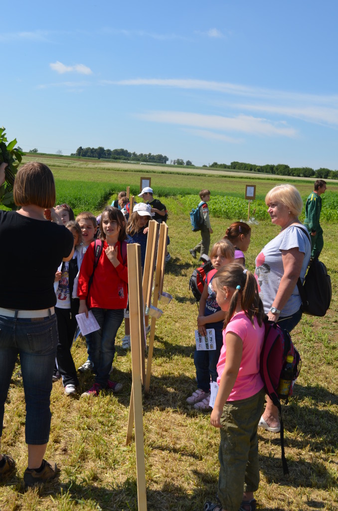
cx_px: 169
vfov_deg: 46.5
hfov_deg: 31.7
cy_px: 256
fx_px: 594
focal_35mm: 42
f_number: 8
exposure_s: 1/250
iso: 100
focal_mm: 28
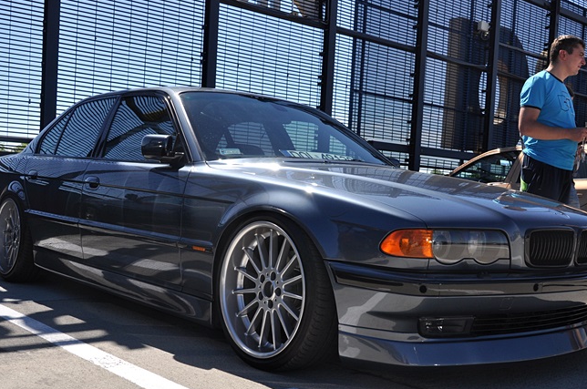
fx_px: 667
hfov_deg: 47.5
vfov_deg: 32.4
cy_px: 232
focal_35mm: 41
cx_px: 287
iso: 200
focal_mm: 22
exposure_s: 1/400
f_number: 10
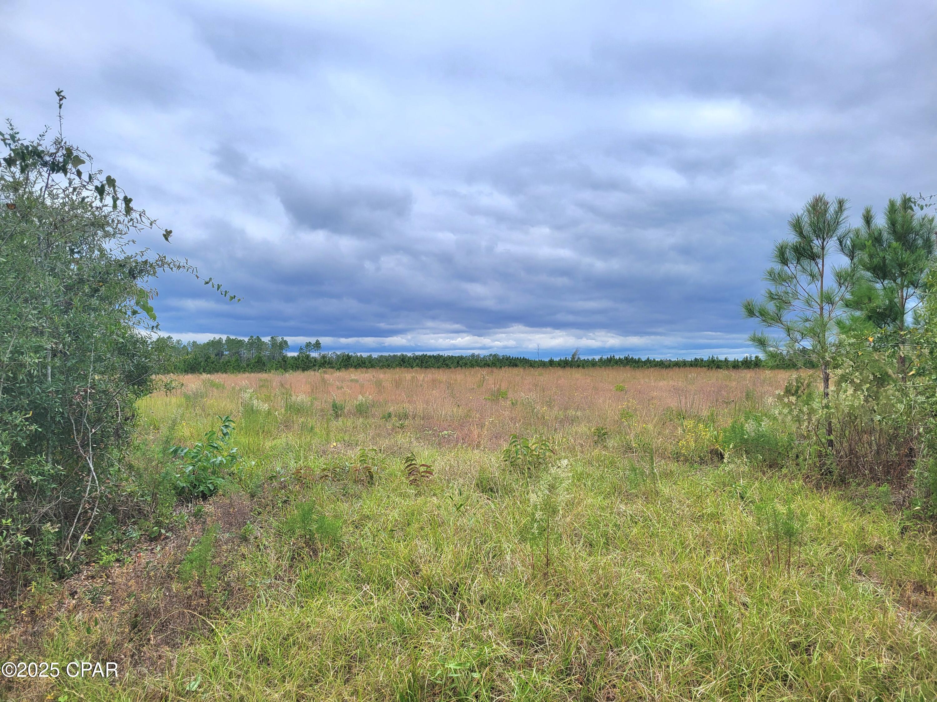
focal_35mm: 26
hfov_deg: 67.3
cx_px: 468
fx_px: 704
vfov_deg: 53.1
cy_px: 351
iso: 40
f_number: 1.8
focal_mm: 5.4
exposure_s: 1/2000
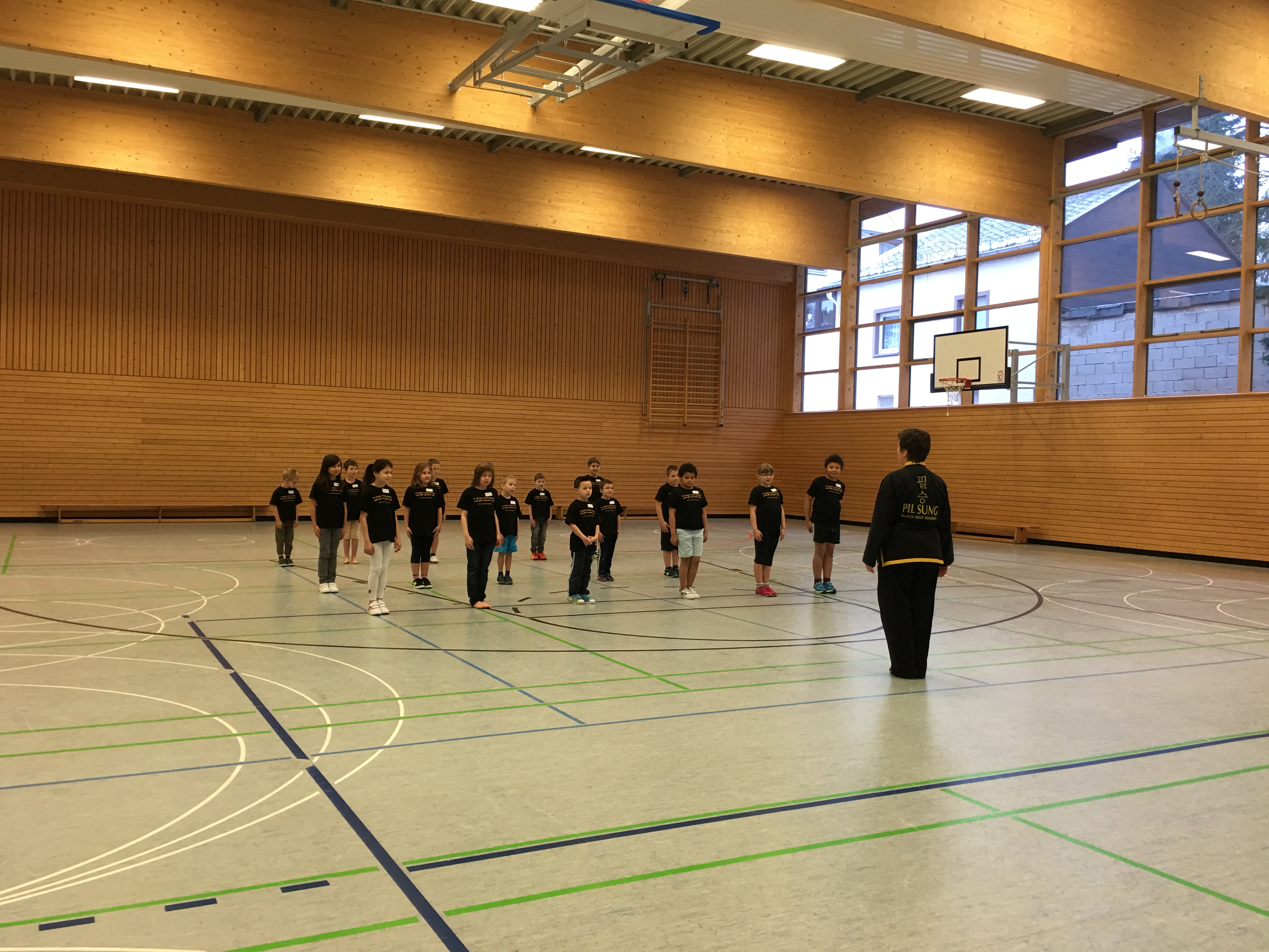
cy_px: 476
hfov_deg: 61.7
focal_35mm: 29
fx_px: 1063
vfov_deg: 48.2
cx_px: 634
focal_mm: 4.15
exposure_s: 1/17
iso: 50
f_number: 2.2
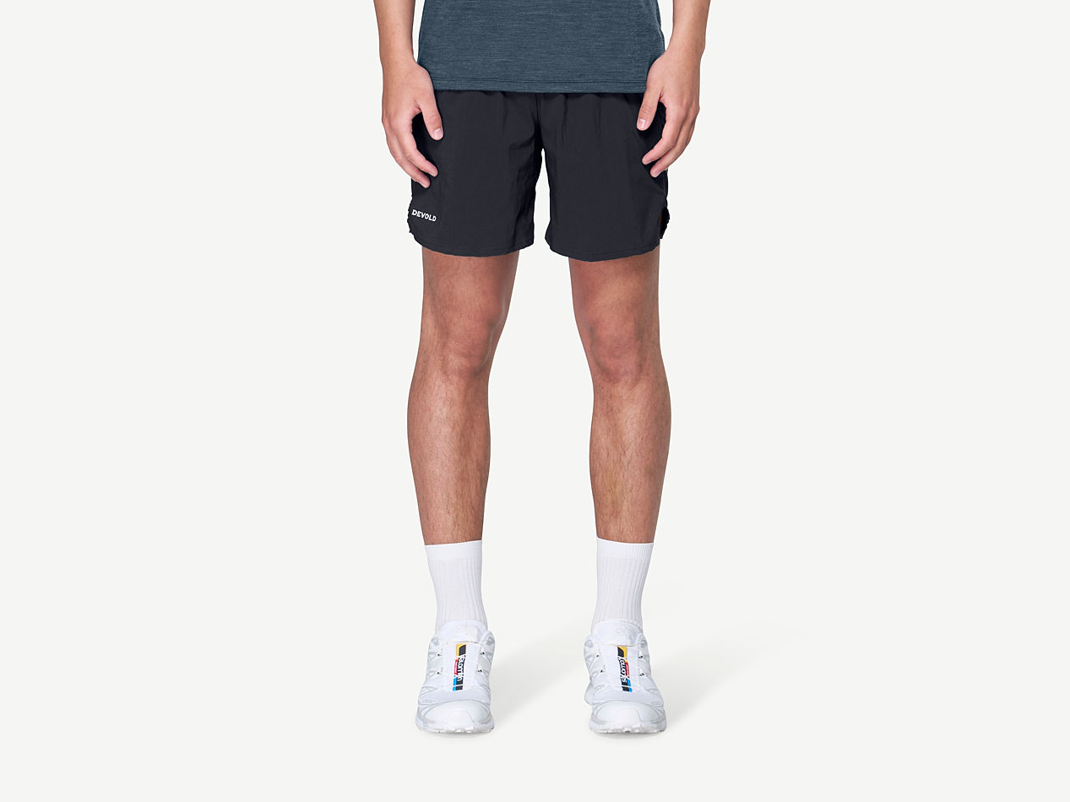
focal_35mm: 102
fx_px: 3153
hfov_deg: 19.3
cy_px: 69
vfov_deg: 14.3
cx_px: 535
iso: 100
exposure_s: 1/50
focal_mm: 70
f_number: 5.6
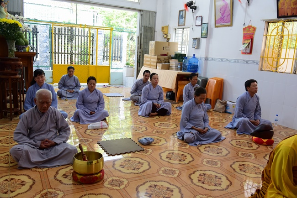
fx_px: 248
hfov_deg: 61.9
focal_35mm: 30
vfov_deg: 43.6
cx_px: 148
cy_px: 99
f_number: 4.5
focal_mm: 30
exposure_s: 1/60
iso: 640
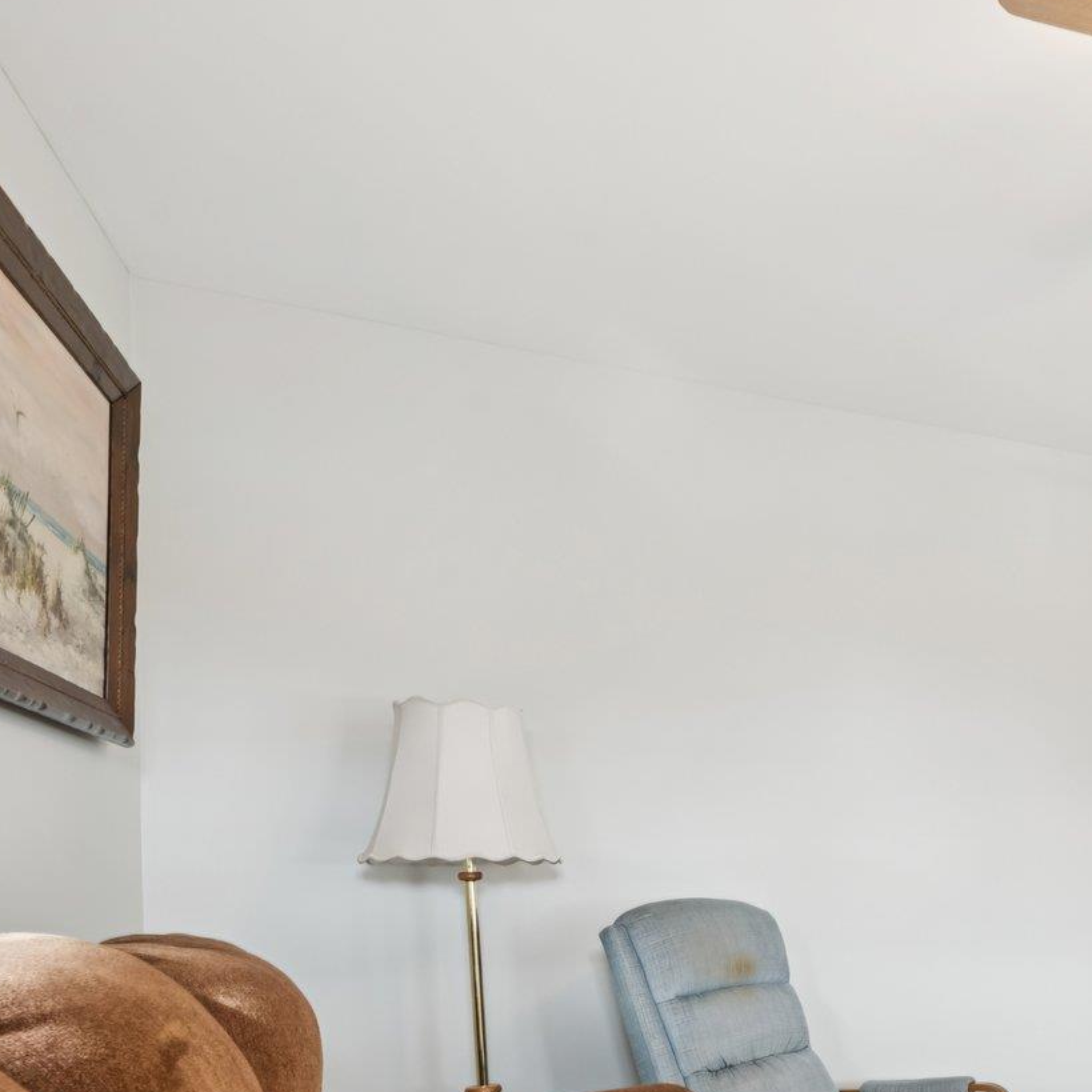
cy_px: 869
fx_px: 1213
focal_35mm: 34
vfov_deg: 46.0
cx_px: 1237
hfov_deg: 38.7
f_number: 8
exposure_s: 1/4
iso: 160
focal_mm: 16
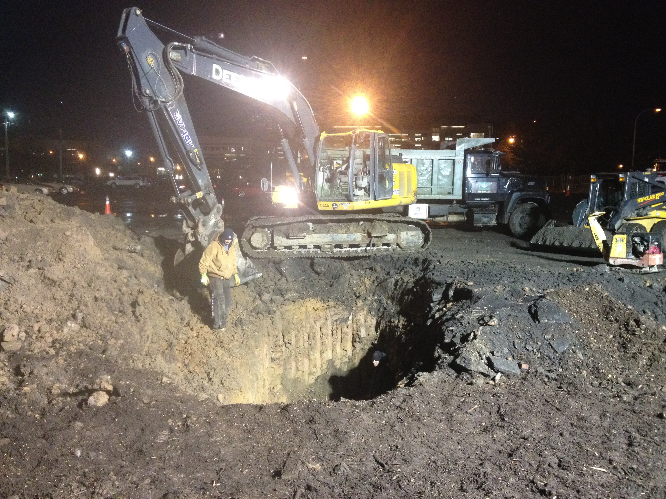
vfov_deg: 40.7
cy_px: 250
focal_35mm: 35
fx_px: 673
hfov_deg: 52.6
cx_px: 333
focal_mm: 4.28
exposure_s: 1/20
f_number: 2.4
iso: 320
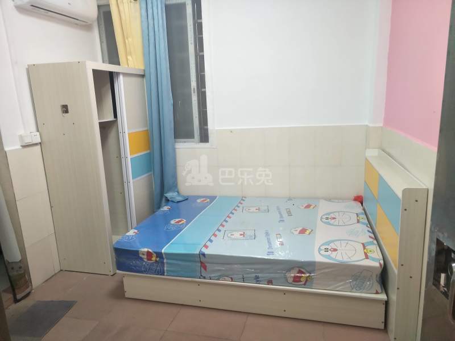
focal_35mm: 25
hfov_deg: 69.4
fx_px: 329
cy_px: 170
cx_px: 228
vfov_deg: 54.9
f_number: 2
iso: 271
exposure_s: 1/50
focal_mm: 4.42
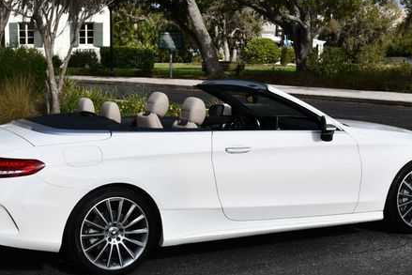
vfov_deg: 19.4
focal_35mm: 70
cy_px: 99
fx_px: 801
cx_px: 194
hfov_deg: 28.8
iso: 100
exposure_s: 1/320
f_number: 9
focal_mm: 24
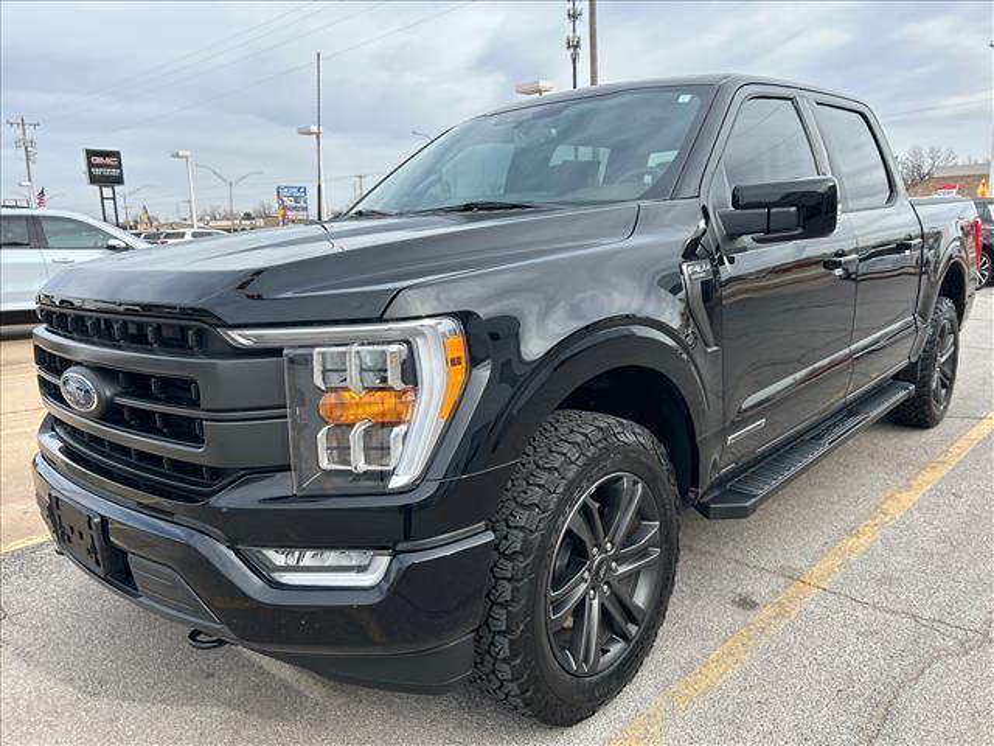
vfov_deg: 53.1
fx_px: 747
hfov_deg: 67.3
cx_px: 497
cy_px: 373
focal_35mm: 26
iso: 50
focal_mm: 5.7
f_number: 1.5
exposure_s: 1/1621
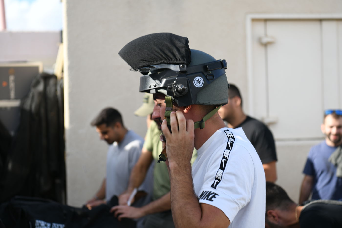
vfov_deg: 19.5
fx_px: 665
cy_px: 114
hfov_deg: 28.8
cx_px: 171
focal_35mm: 70
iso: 64
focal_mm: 70
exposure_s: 1/250
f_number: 4
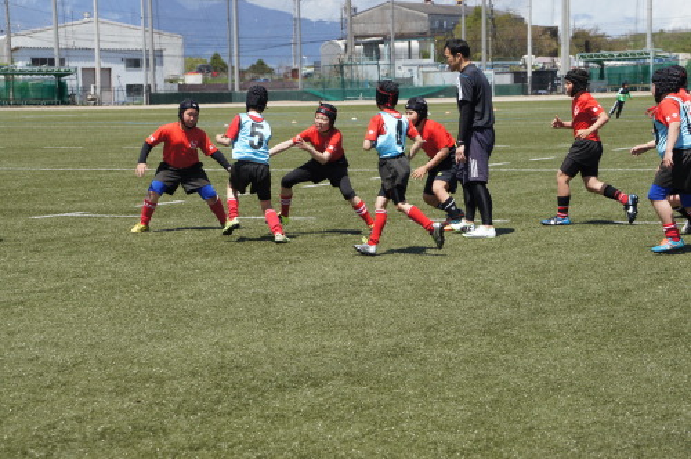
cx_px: 346
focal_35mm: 106
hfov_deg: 19.2
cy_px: 230
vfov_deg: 12.8
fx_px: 2042
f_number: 6.3
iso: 400
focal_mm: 71
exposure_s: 1/1250
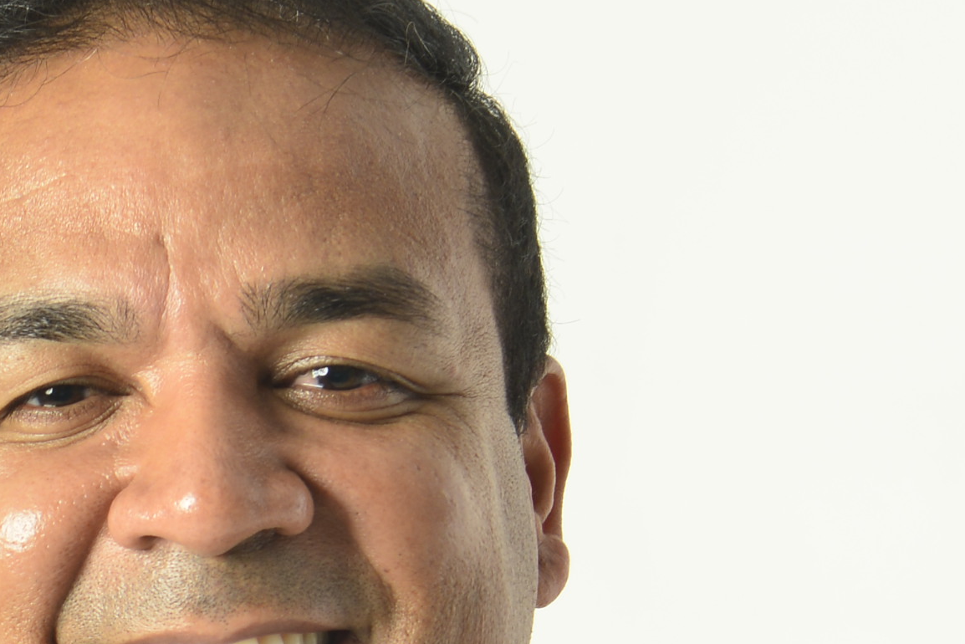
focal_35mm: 263
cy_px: 1122
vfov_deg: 5.2
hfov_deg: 7.8
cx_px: 176
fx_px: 7051
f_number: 8
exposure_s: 1/125
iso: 160
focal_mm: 55
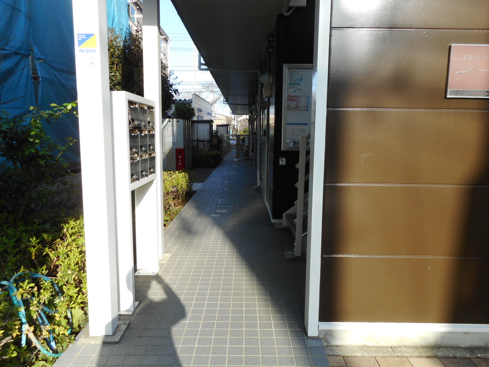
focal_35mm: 25
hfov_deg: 69.4
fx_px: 353
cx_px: 244
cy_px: 184
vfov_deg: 54.9
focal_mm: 4.5
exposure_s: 1/200
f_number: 3.7
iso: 80
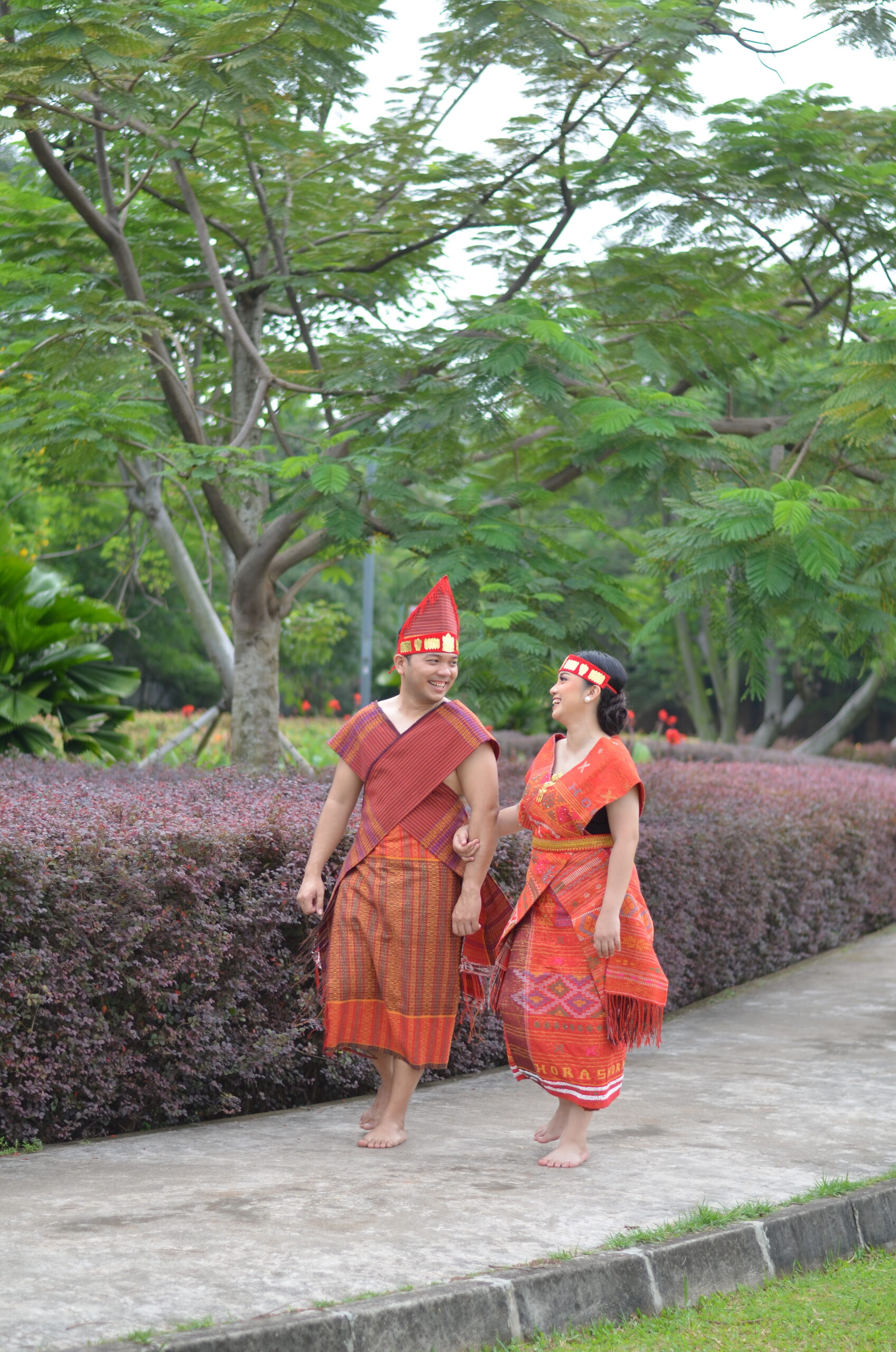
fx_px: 2812
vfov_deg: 27.0
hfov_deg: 18.1
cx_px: 448
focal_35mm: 75
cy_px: 676
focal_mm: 50
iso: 160
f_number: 1.8
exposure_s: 1/1000
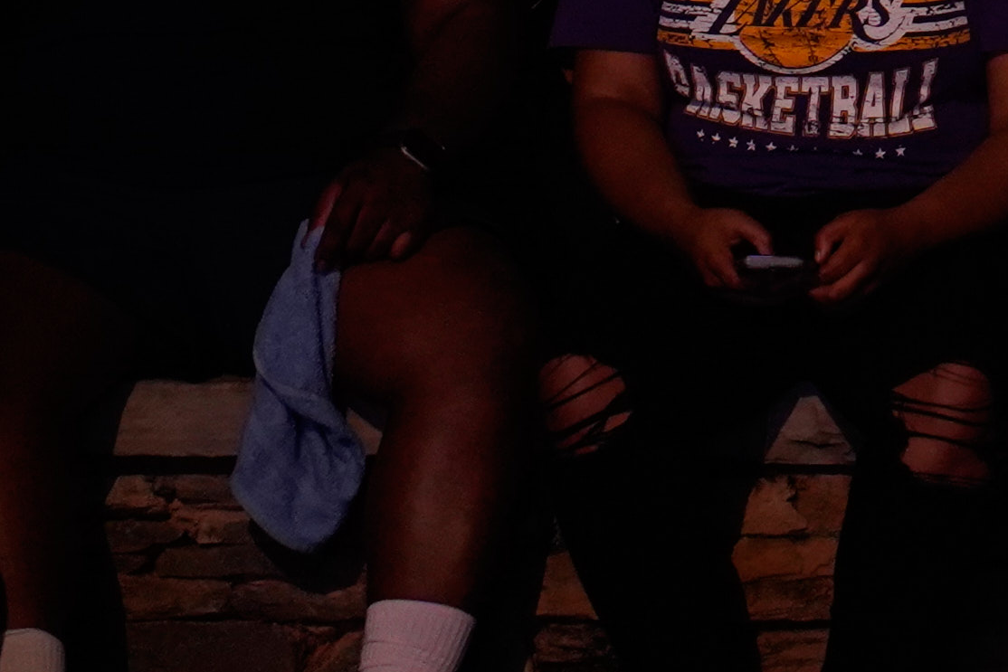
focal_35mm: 377
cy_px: -552
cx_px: 1231
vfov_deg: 3.6
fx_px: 10557
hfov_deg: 5.4
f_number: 2.8
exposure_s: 1/160
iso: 3200
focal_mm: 70
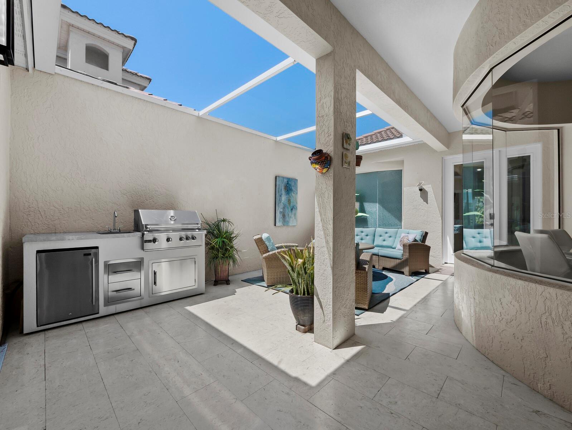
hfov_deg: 102.0
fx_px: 231
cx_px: 286
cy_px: 215
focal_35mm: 14
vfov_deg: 85.7
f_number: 11
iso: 320
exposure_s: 1/80
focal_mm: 7
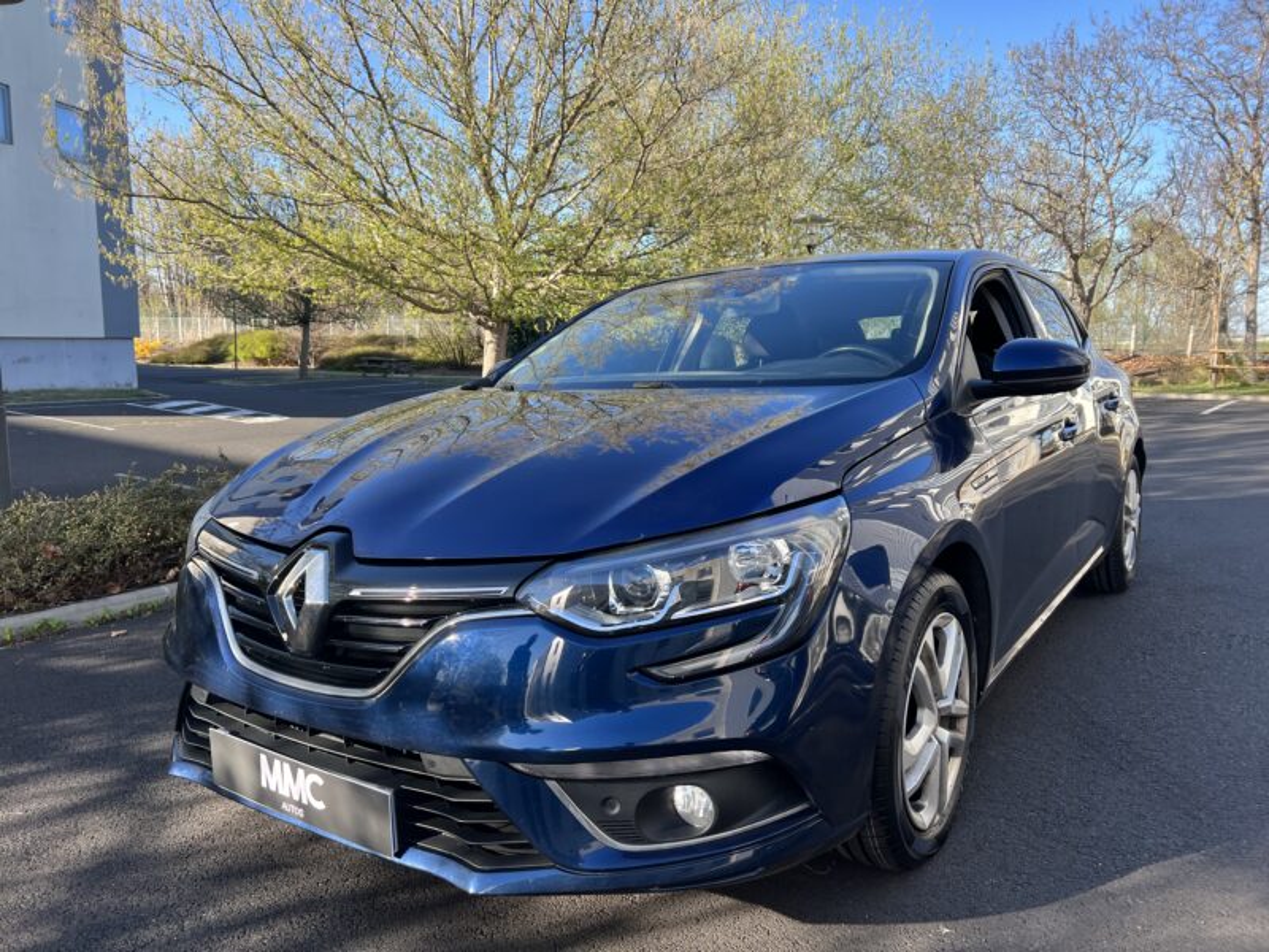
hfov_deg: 67.3
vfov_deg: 53.1
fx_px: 953
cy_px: 476
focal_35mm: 26
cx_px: 634
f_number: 1.5
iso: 50
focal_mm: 5.7
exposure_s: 1/718
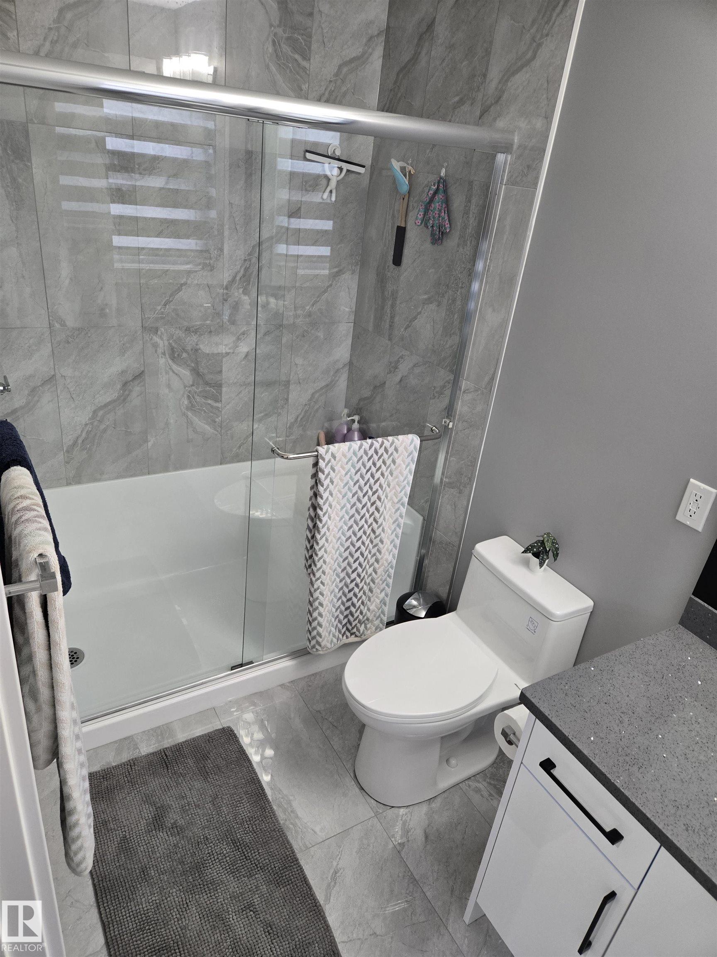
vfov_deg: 73.9
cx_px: 358
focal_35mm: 23
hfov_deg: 58.9
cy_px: 478
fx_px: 635
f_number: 1.8
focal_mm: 5.4
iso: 320
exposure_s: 1/120
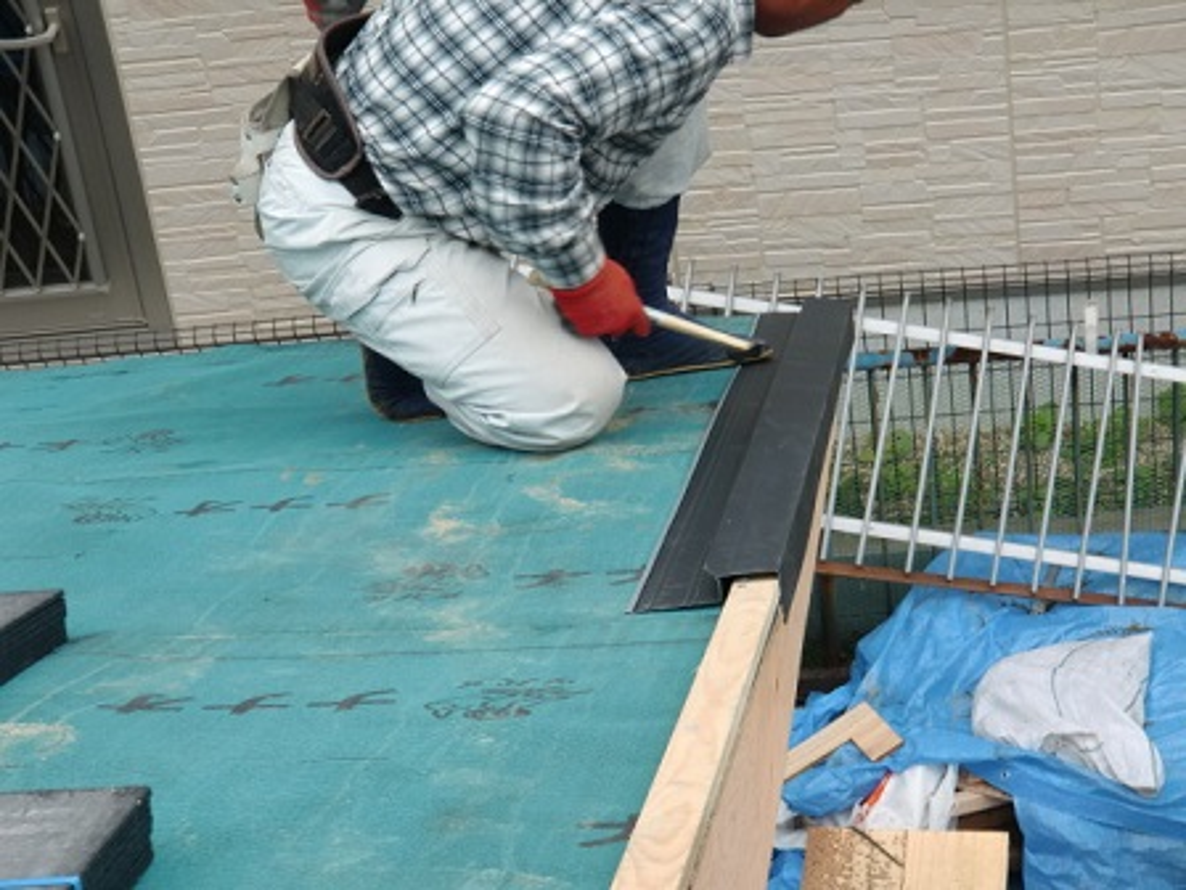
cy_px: 445
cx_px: 593
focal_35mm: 87
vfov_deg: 17.0
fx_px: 2981
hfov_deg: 22.5
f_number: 4.9
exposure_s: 1/125
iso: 64
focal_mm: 15.28
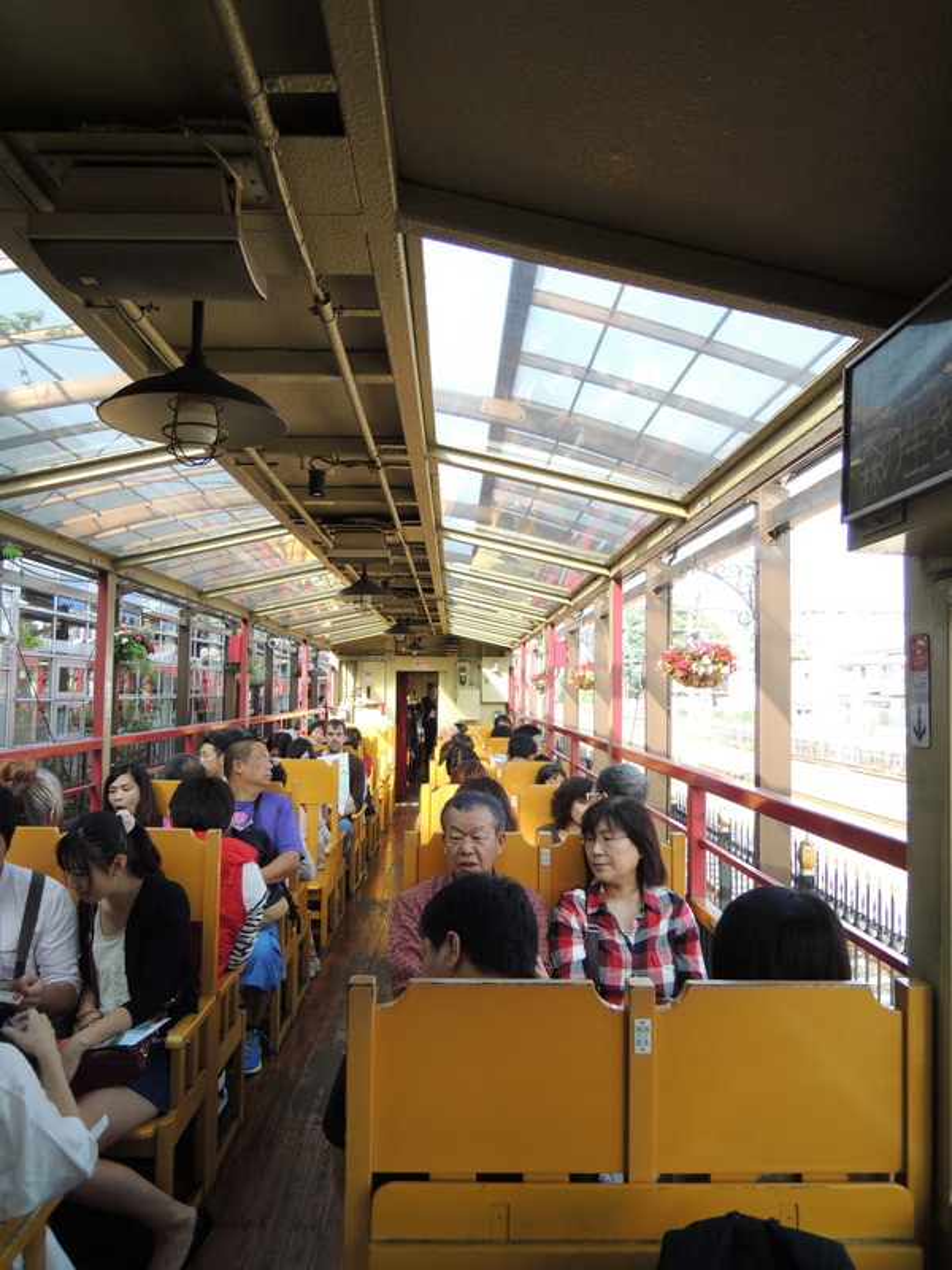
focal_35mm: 24
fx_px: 880
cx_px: 476
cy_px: 635
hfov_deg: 56.8
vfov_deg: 71.6
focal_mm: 4.3
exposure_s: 1/200
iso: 100
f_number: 2.2
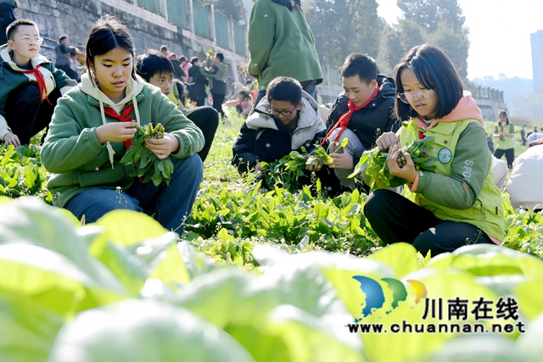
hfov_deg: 27.0
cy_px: 181
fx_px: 1131
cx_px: 272
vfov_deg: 18.2
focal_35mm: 75
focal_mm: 50
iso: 100
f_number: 6.3
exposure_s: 1/160
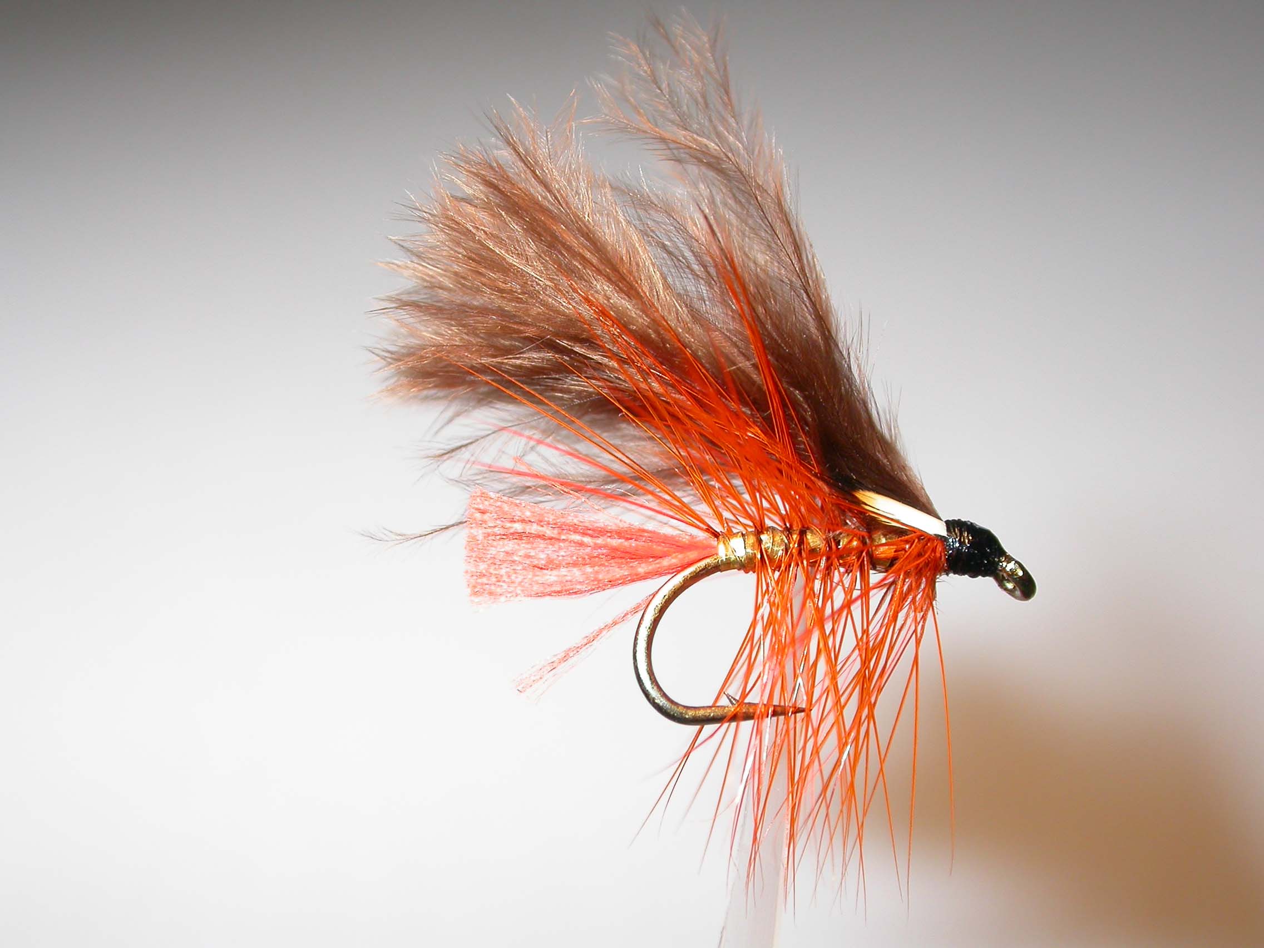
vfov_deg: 20.7
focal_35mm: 71
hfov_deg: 27.4
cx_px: 632
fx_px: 2593
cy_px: 474
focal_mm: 14.7
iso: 100
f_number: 4.2
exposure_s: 1/129
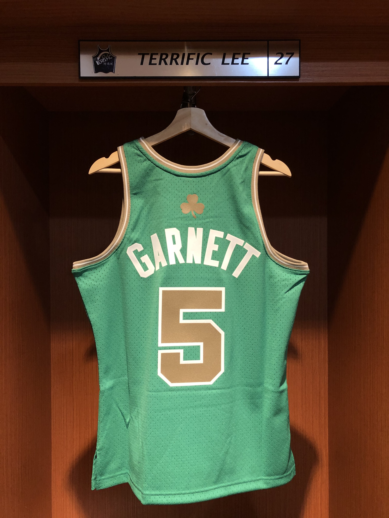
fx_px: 420
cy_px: 259
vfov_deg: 63.4
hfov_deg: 49.7
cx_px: 194
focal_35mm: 28
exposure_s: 1/20
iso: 40
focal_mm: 3.99
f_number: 1.8
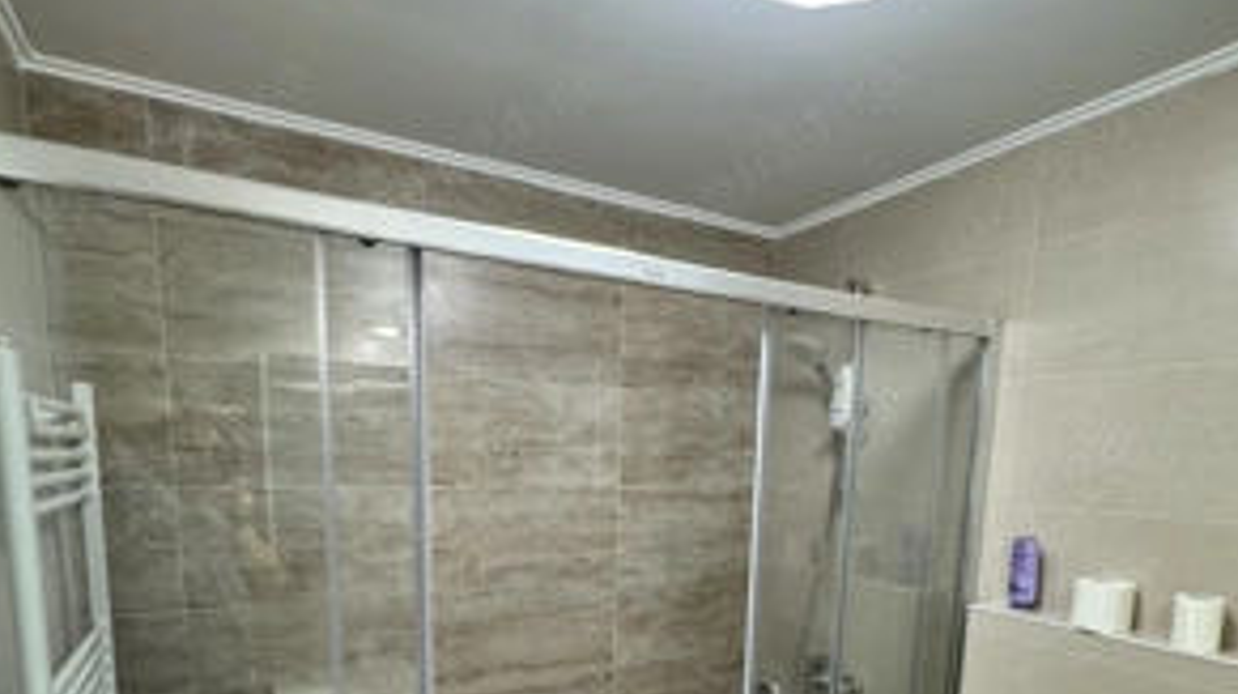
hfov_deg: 83.9
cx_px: 617
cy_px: 558
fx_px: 689
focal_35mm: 21
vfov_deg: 50.2
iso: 160
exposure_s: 1/50
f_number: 2.2
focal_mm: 2.22
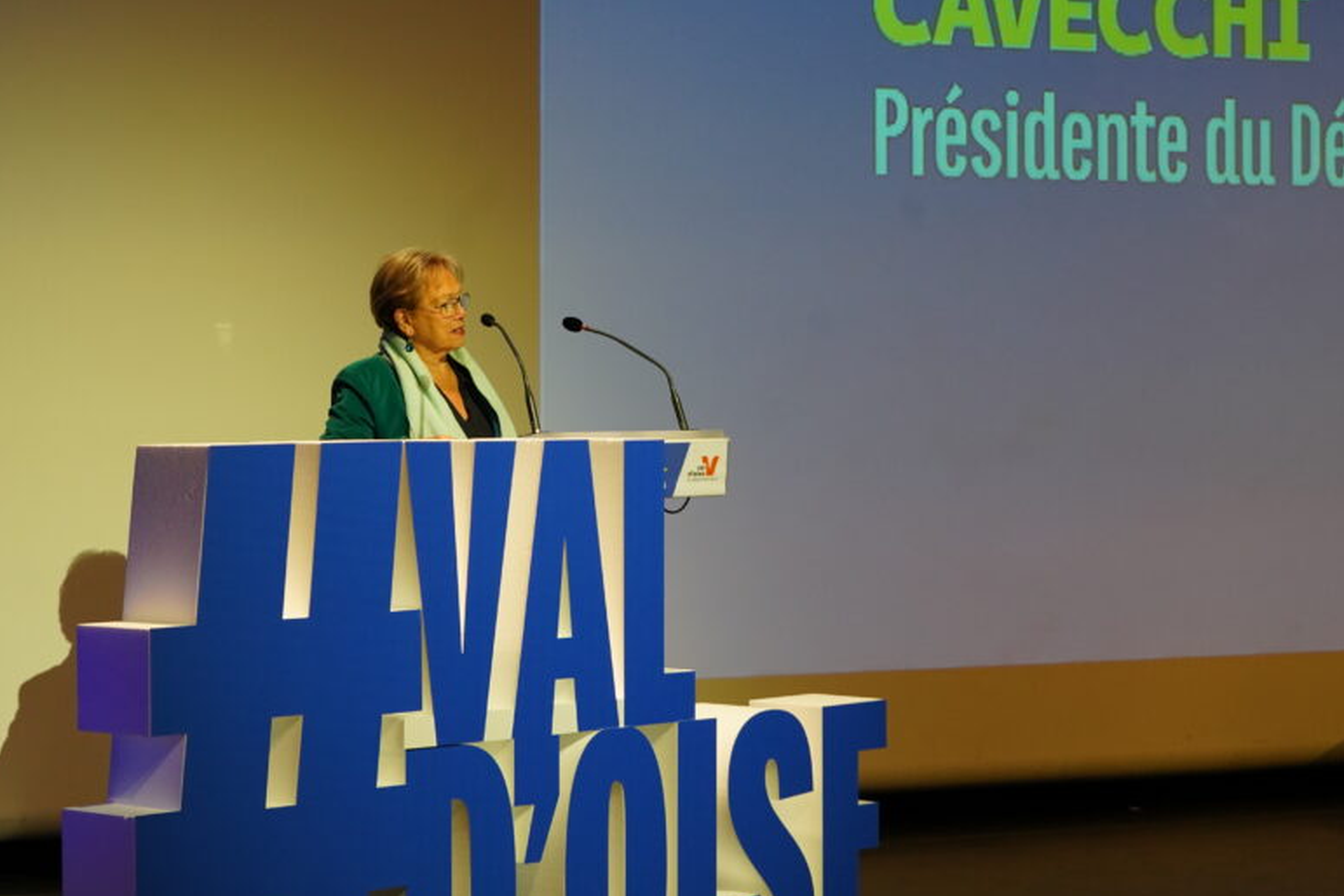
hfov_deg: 21.9
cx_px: 598
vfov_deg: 14.7
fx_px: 3472
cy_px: 384
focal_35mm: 93
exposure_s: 1/160
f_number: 5.6
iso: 4000
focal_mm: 70
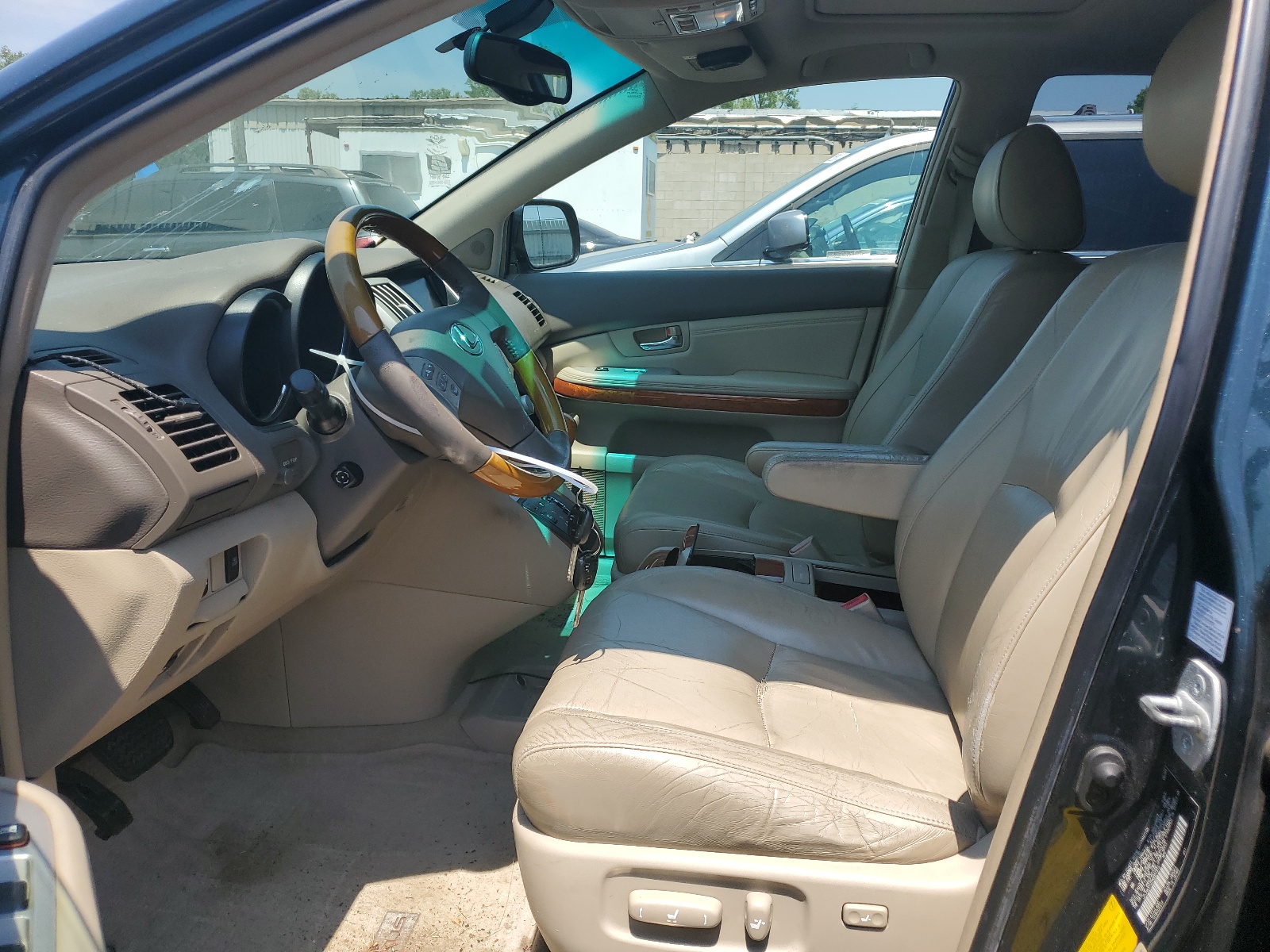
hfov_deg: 67.3
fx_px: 954
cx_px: 635
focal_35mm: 26
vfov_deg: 53.1
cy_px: 476
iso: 50
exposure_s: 1/2000
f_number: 1.5
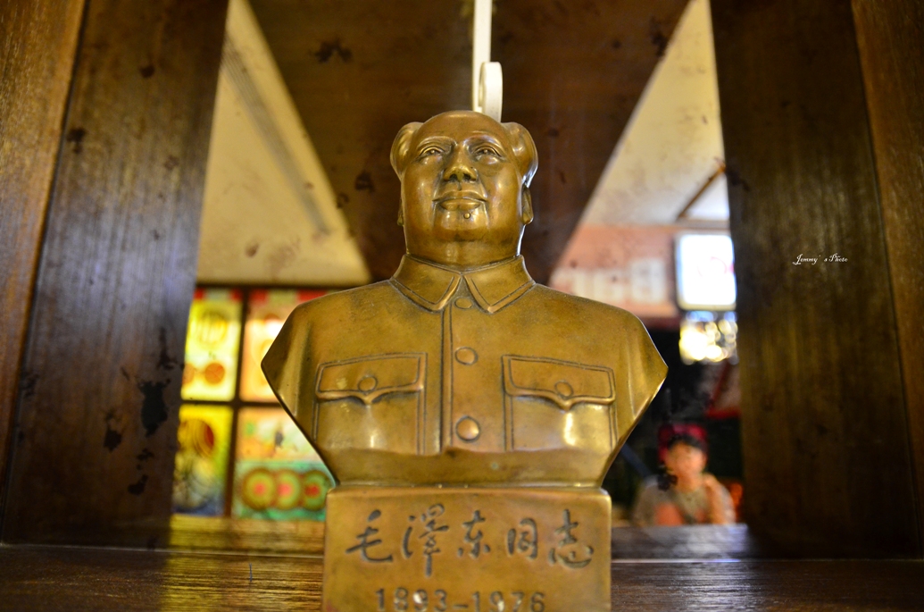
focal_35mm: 27
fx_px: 691
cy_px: 306
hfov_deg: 67.5
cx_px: 462
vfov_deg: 47.7
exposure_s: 1/30
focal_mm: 18
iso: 1250
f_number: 2.8
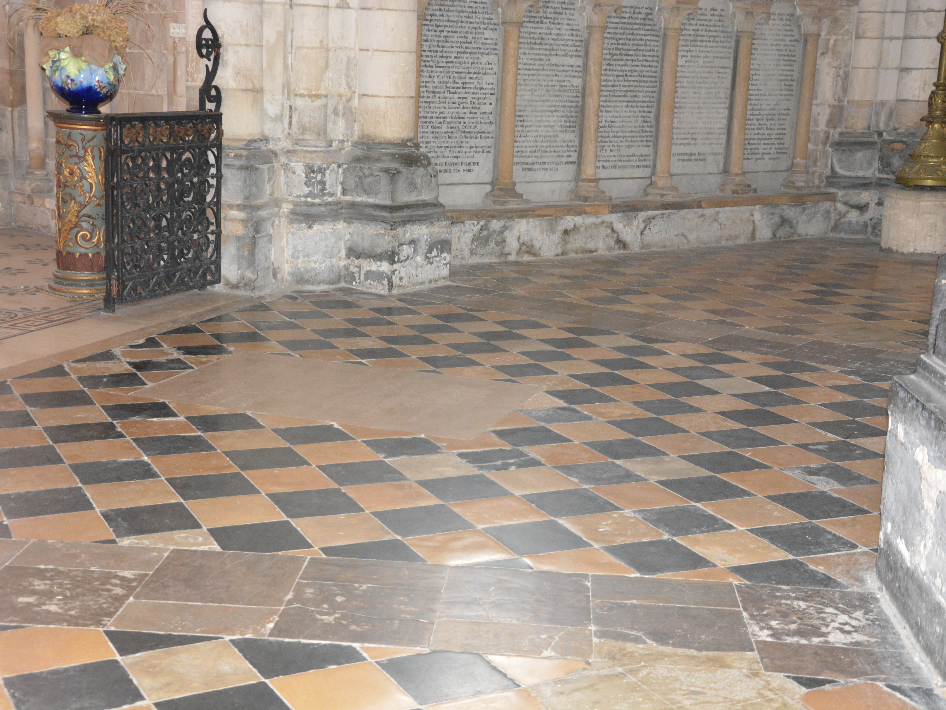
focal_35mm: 52
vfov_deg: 28.0
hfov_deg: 36.8
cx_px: 467
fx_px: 1421
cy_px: 355
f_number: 4.2
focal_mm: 32
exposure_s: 1/60
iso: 2800
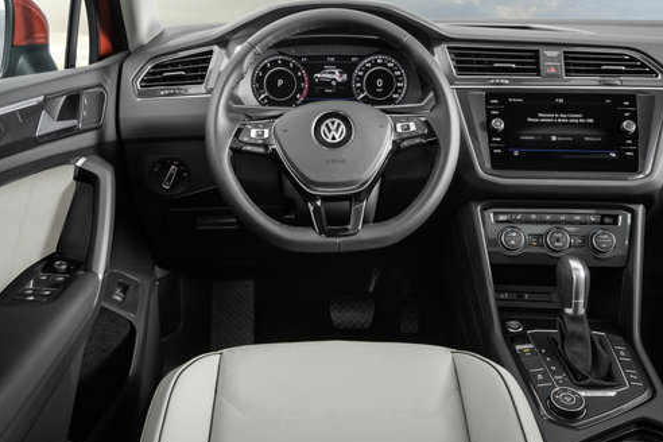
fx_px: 718
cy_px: 182
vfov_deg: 34.1
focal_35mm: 39
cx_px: 337
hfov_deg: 49.6
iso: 640
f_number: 16
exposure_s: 1/6
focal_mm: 32
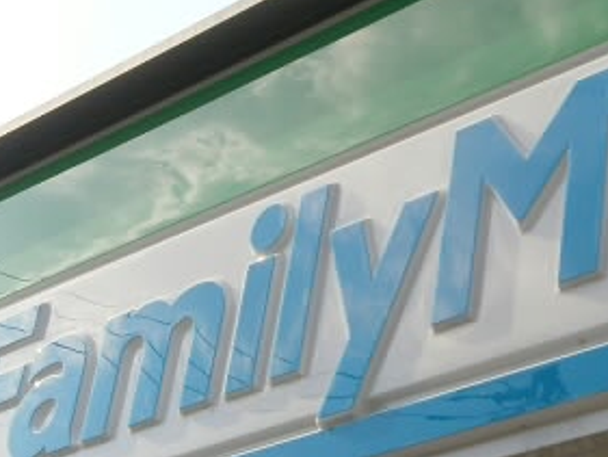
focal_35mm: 104
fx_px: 1827
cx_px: 539
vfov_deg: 14.2
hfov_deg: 18.6
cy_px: 216
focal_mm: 8.1
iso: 100
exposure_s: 1/1000
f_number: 3.8
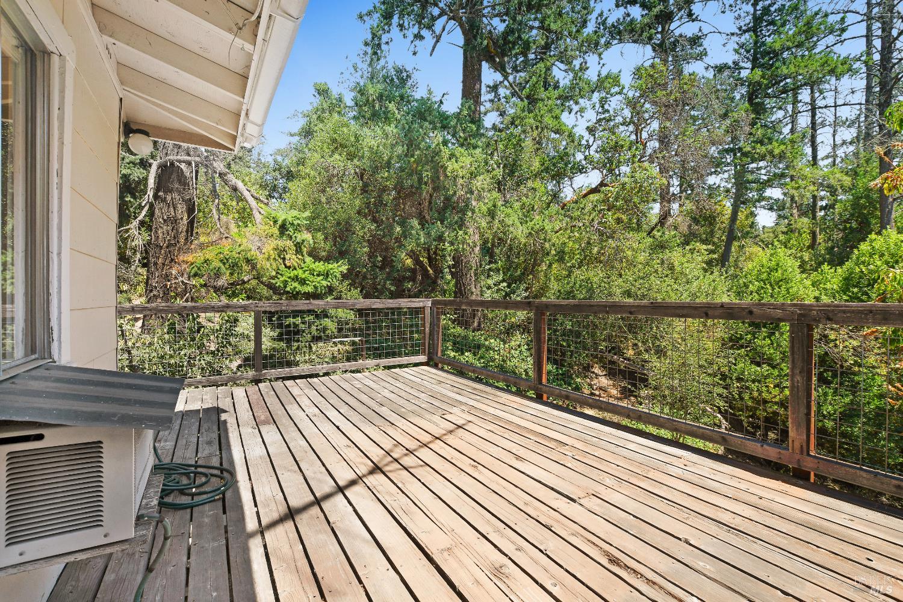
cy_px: 301
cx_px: 452
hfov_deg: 100.4
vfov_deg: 77.3
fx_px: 376
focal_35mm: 15
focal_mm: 10
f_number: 8
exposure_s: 1/250
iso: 100
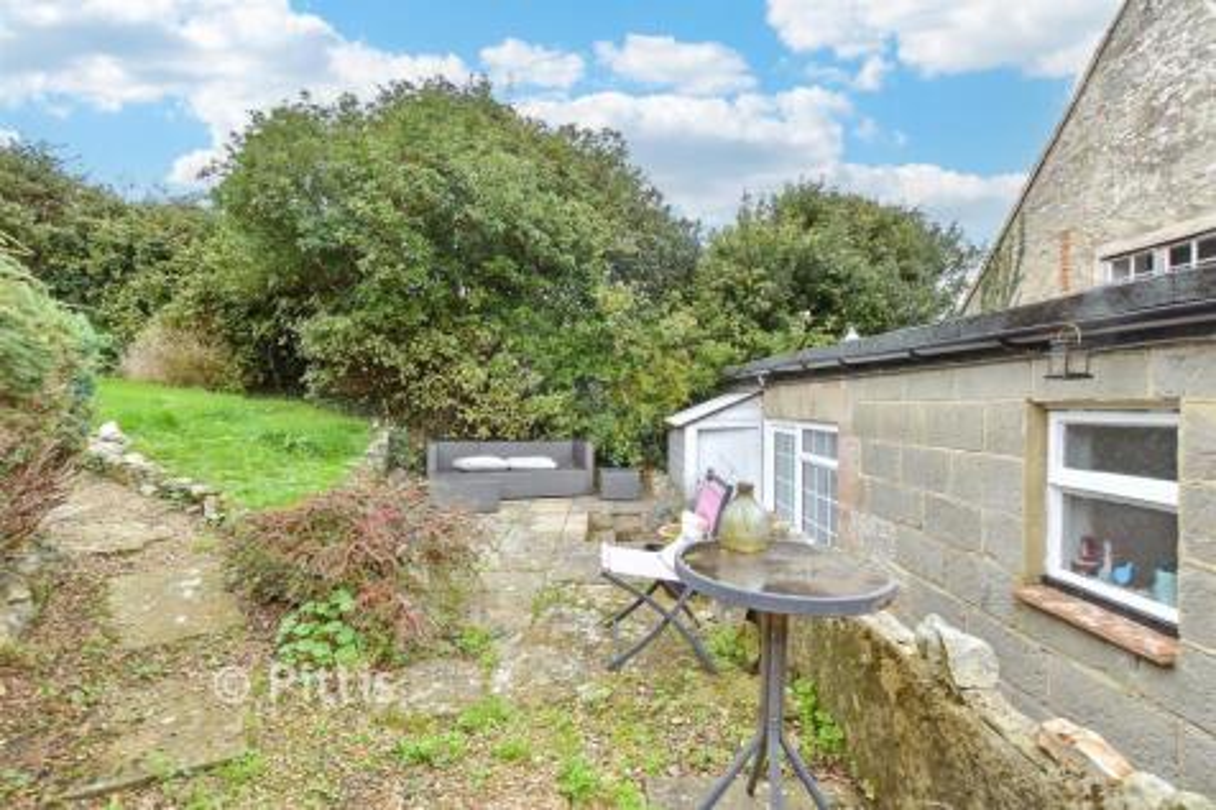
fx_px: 506
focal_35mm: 15
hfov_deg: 100.4
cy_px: 405
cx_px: 608
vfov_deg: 77.3
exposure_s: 1/30
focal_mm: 10
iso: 160
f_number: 8
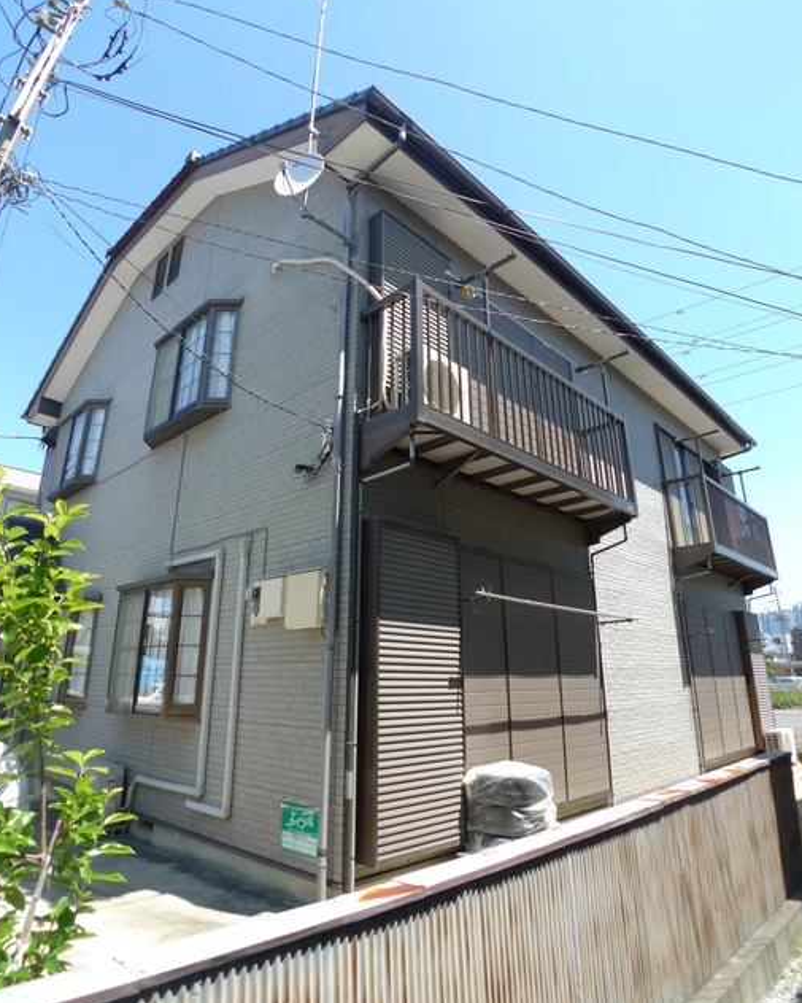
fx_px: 771
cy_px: 461
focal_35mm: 26
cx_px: 395
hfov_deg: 54.9
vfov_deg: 65.9
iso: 80
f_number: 2.8
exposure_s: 1/500
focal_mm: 5.1
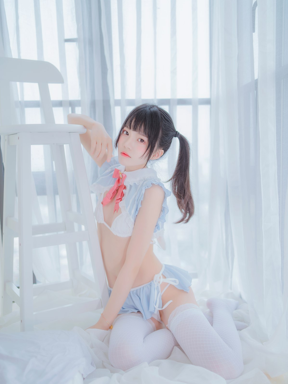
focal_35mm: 38
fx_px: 421
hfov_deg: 37.7
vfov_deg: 48.9
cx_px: 144
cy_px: 212
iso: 100
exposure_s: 1/160
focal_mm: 35
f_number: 1.4
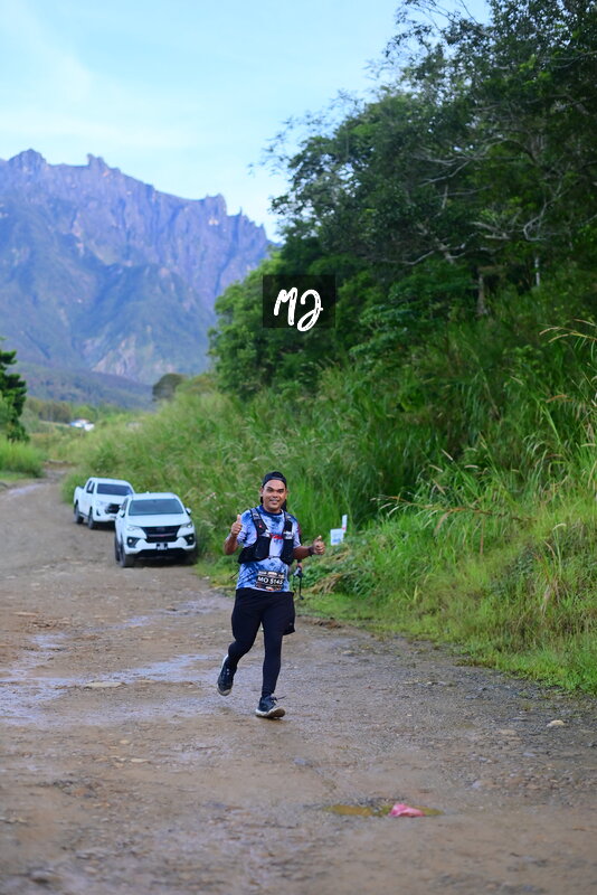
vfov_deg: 39.6
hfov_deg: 27.0
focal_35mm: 50
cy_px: 448
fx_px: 1243
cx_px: 298
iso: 160
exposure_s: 1/640
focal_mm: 50
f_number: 2
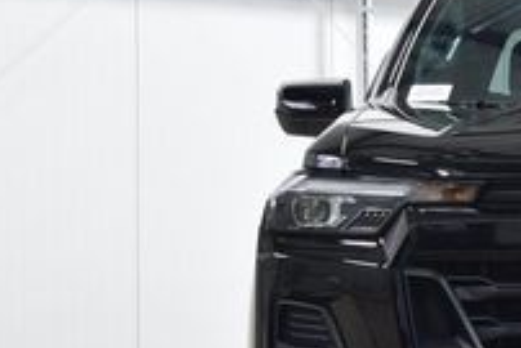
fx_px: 2752
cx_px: 686
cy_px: 264
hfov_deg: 10.6
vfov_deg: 7.2
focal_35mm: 190
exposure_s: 1/15
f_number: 6.3
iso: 720
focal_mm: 40
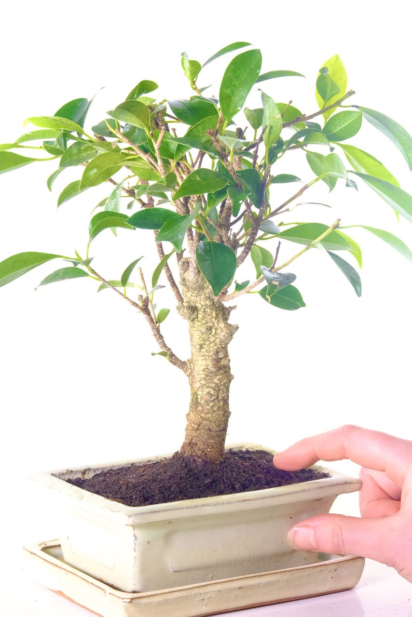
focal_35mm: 136
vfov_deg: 15.1
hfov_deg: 10.1
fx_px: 2333
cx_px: 206
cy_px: 308
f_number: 11
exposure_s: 1/13
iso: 1600
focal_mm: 90.4
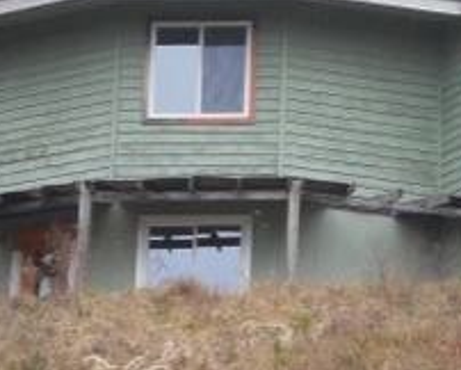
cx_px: 237
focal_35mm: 190
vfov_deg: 8.1
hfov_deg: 10.2
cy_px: 240
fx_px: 2595
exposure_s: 1/125
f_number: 5.1
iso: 100
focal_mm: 14.3
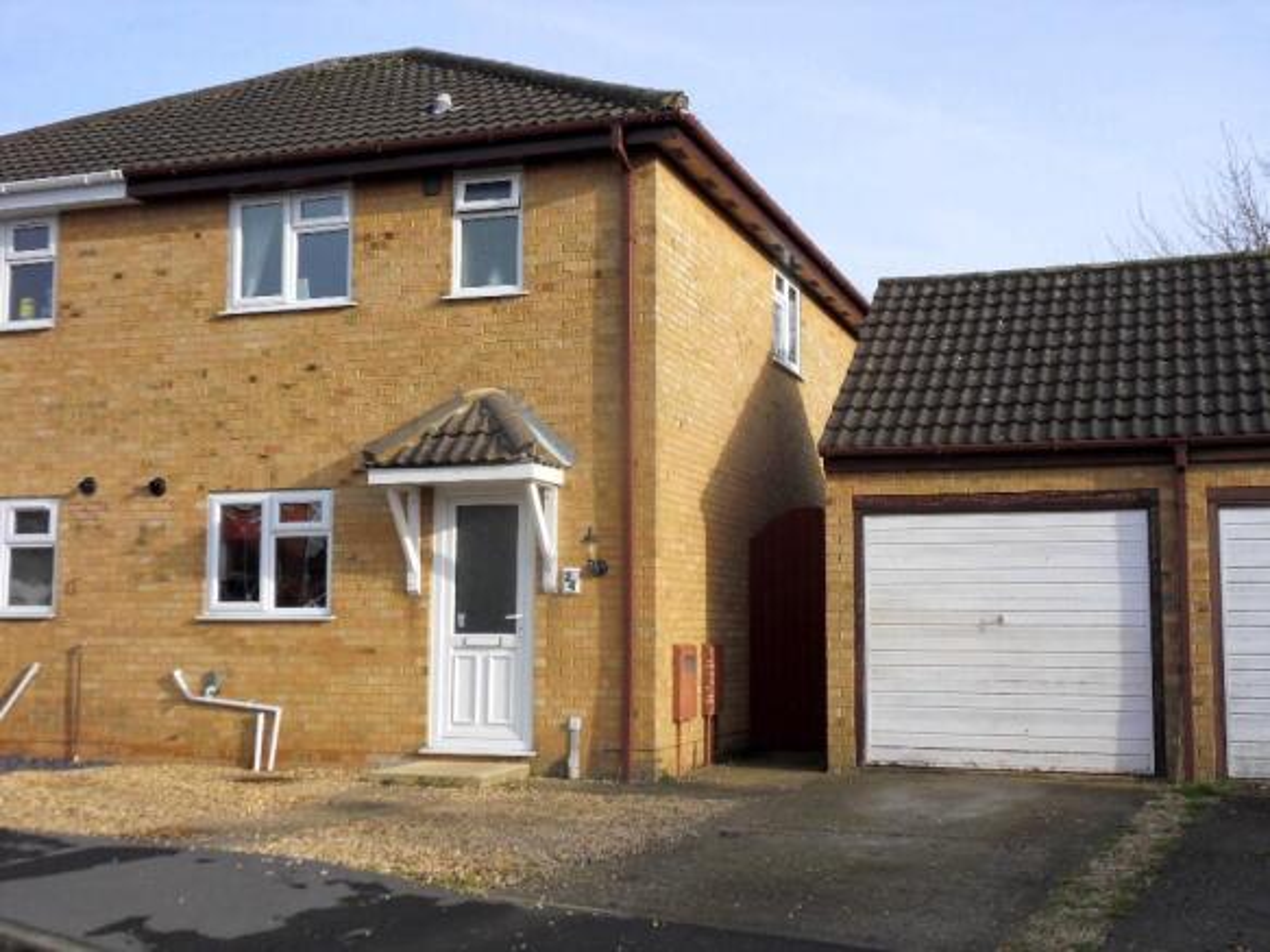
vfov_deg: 32.2
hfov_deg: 42.1
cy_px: 476
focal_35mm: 45
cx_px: 635
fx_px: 1651
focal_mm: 7.9
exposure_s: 1/500
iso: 80
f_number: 4.2
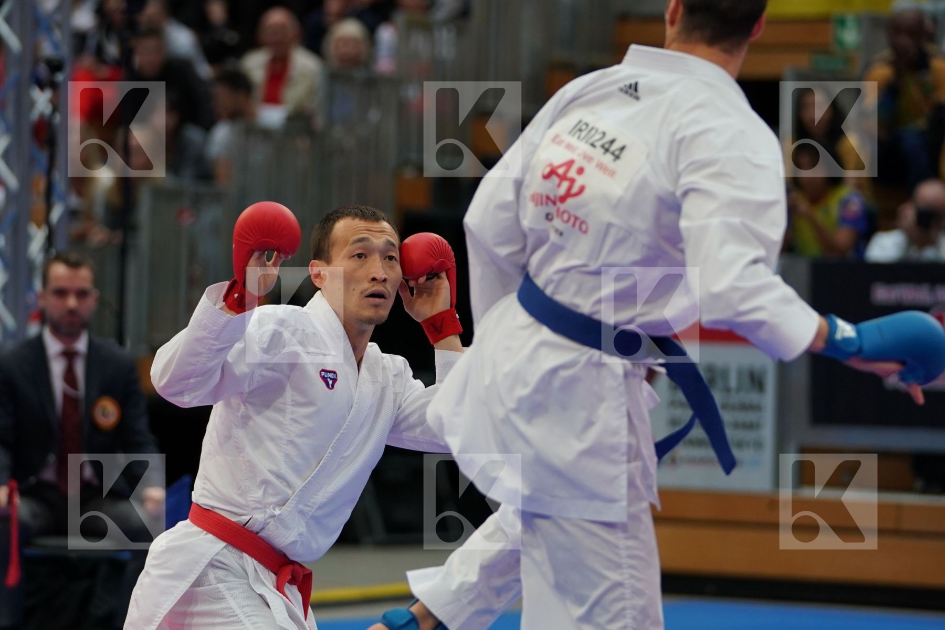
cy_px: 315
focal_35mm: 192
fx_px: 5040
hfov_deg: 10.7
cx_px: 472
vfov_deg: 7.2
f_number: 2.8
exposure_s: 1/1000
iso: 1250
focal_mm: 128
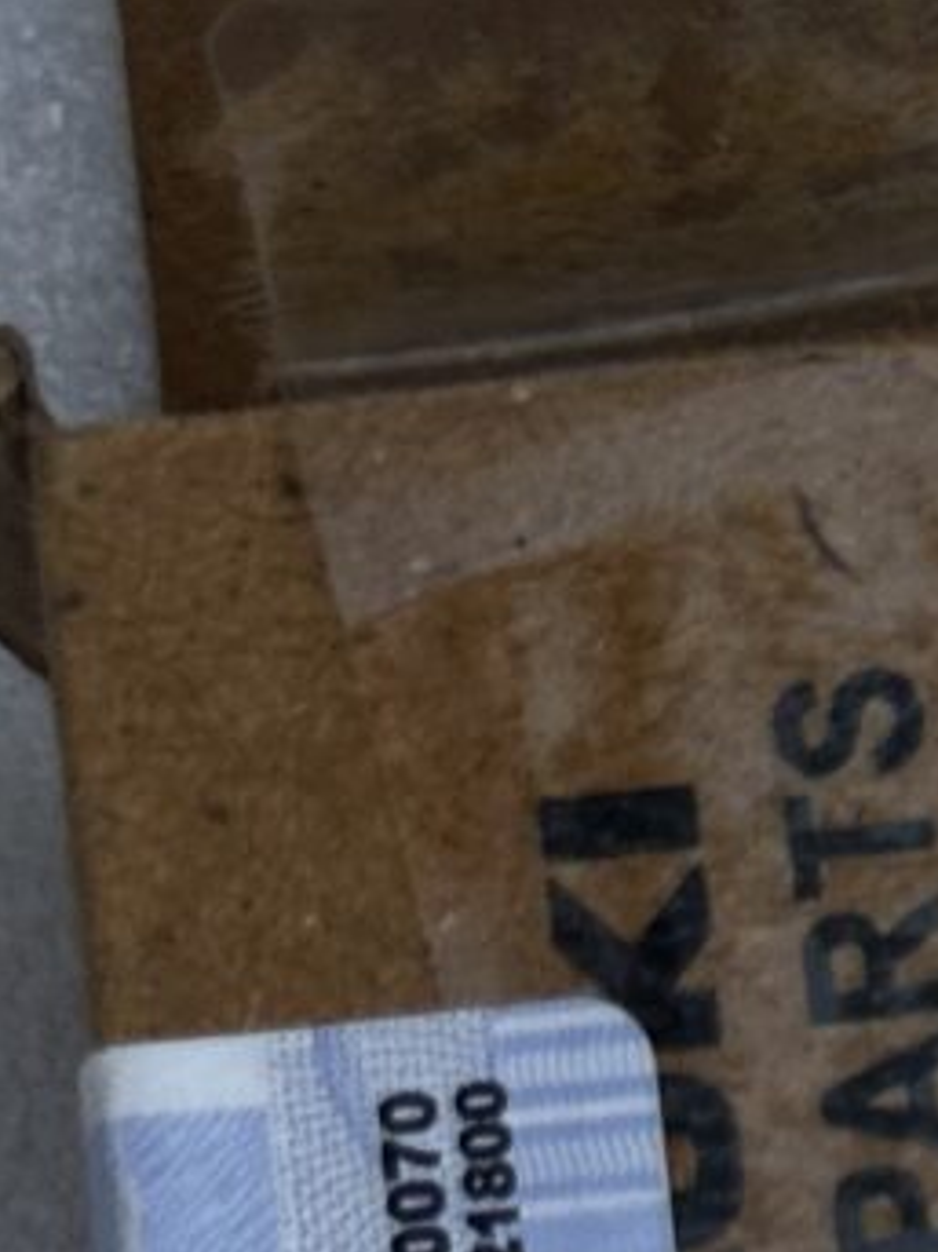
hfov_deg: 7.9
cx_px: 1854
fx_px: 6471
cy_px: 1497
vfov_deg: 10.9
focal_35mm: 179
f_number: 1.78
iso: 80
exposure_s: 1/829
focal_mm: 6.86
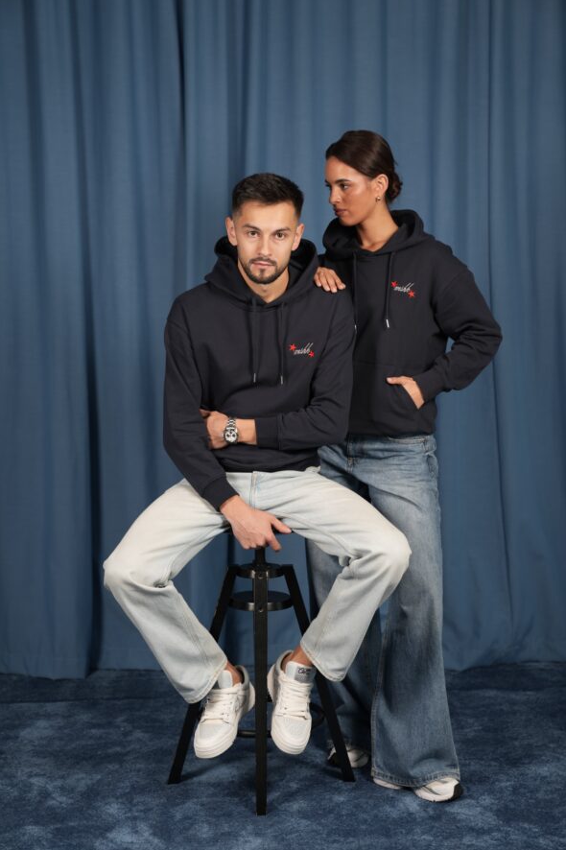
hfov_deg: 21.6
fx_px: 1487
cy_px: 429
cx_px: 287
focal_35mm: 63
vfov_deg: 31.9
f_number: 2.8
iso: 125
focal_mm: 62
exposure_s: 1/200
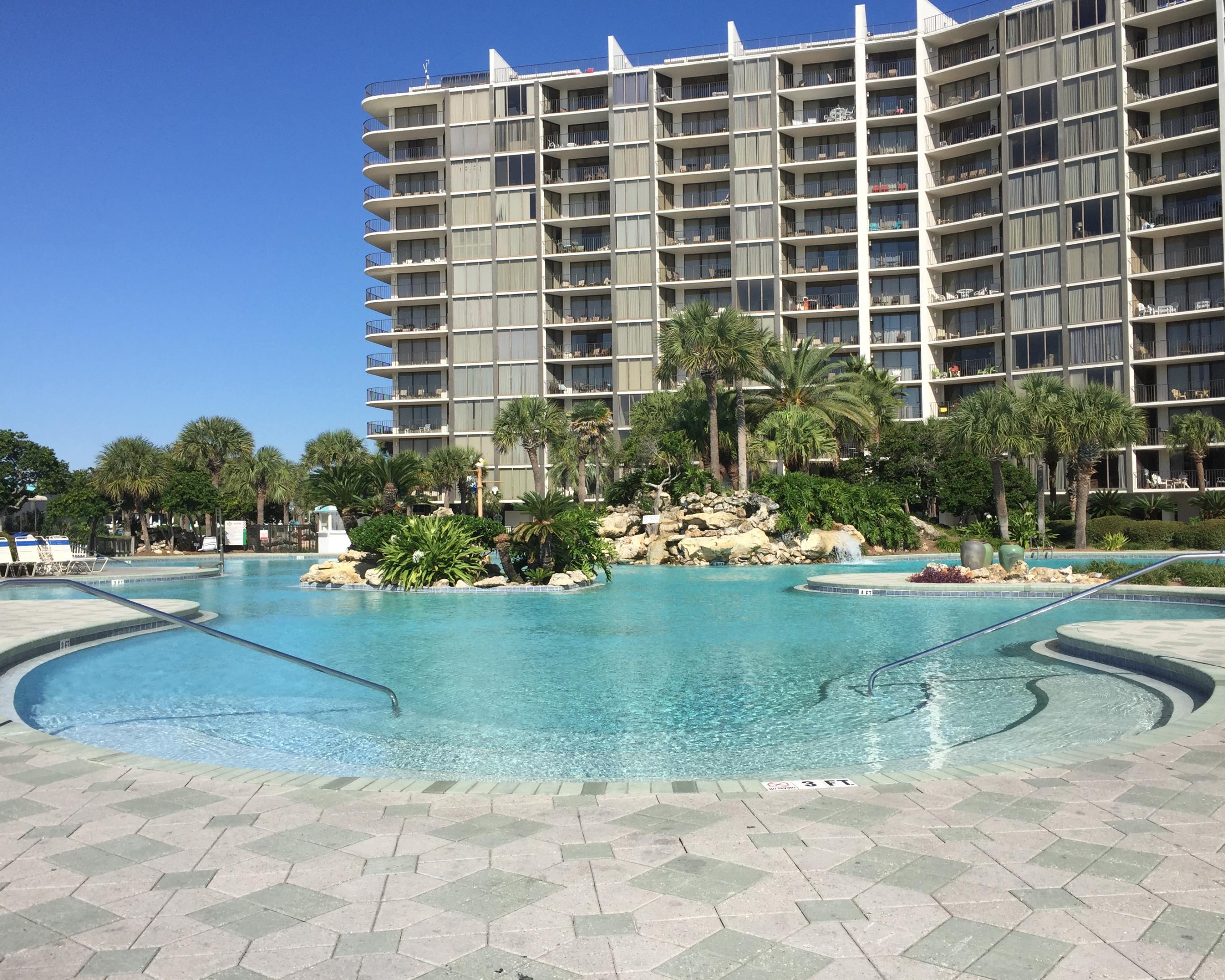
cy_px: 489
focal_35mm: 31
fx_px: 1124
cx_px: 635
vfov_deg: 47.1
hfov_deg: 57.2
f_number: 2.2
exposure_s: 1/2639
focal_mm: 4.15
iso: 32
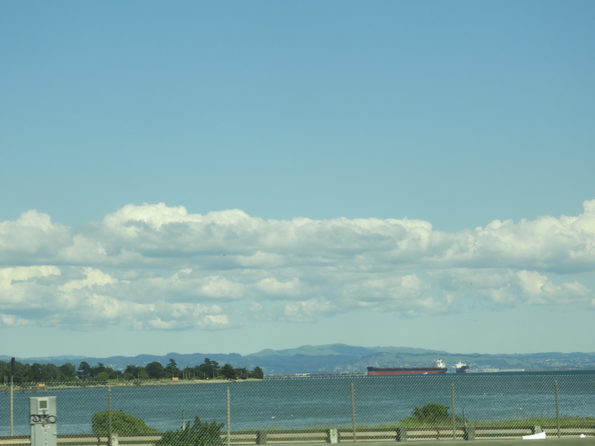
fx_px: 2149
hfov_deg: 15.8
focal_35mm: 125
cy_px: 223
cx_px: 298
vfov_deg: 11.9
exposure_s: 1/640
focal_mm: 22.4
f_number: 5
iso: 100
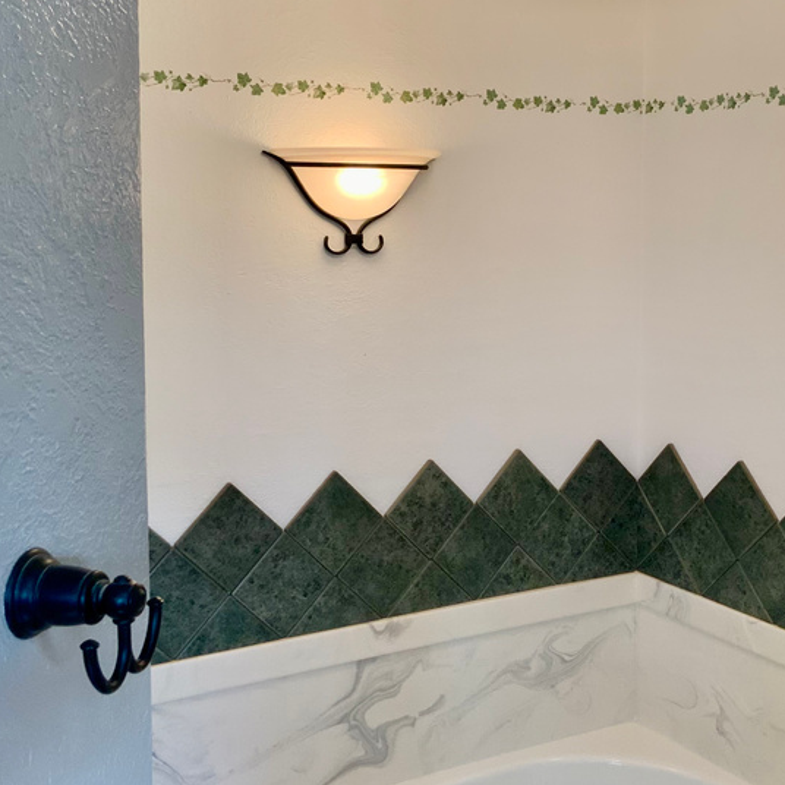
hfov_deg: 34.5
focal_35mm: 49
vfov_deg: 34.6
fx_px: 1257
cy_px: 330
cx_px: 501
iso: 50
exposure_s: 1/60
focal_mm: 3
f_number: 1.8
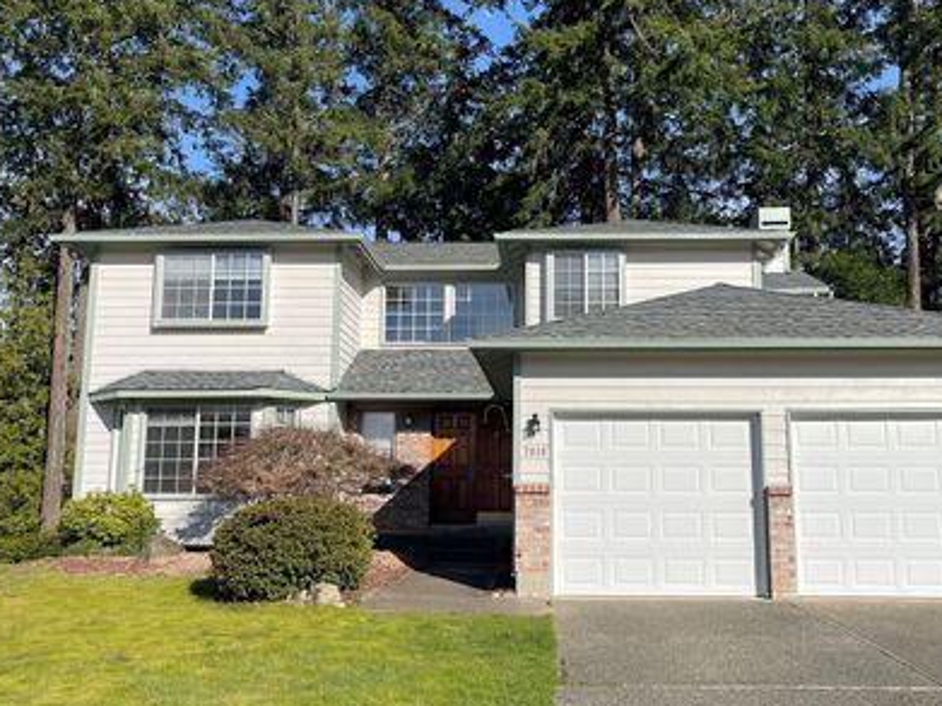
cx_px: 535
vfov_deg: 44.1
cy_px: 363
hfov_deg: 56.6
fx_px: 871
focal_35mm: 32
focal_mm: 5.1
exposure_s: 1/5618
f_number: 1.6
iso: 32
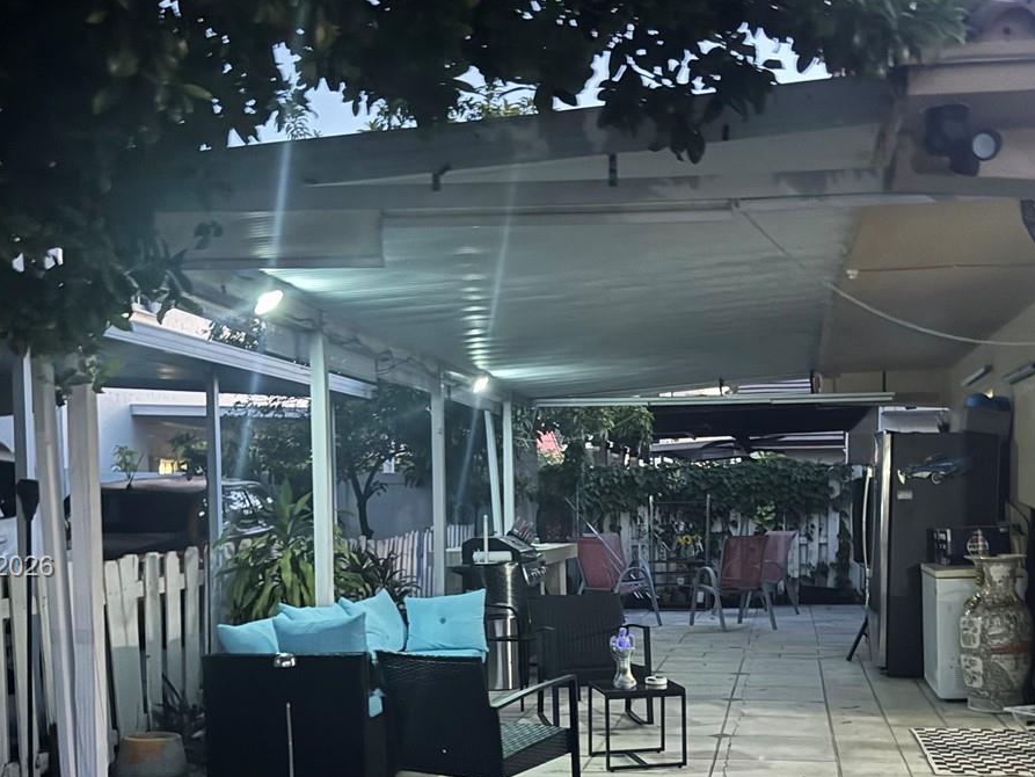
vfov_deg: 33.0
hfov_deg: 43.6
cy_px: 568
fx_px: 1286
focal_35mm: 43
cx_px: 620
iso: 1000
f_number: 1.78
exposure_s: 1/12
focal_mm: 6.76
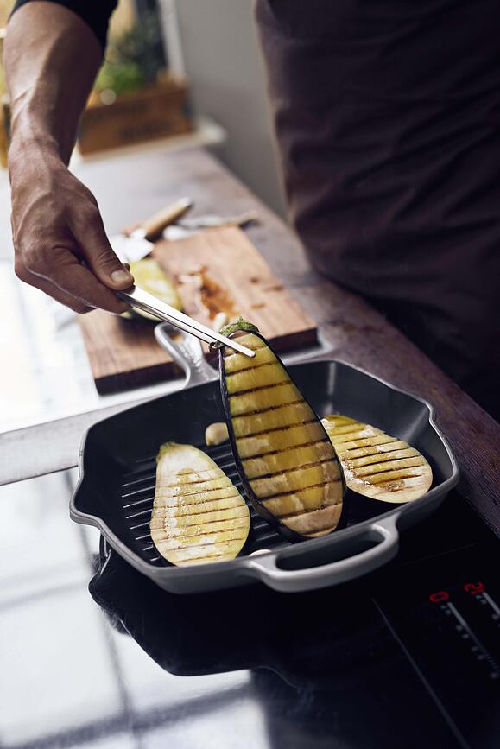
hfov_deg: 27.0
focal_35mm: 50
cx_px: 250
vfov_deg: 39.6
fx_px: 1040
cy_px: 374
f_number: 3.5
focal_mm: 50
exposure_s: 1/160
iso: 500
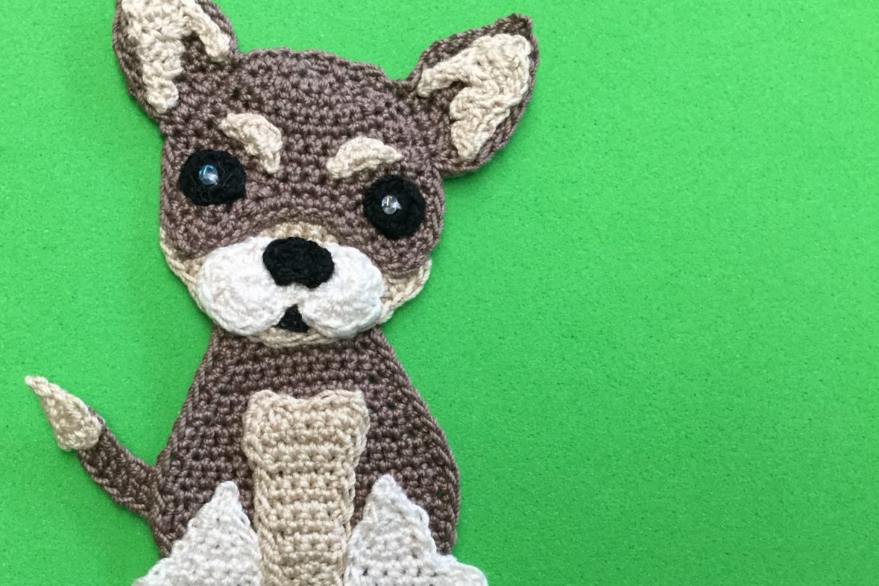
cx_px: 330
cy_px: 353
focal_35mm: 42
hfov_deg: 46.0
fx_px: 1025
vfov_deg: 31.8
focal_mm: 3.3
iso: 50
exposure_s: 1/33
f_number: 2.4
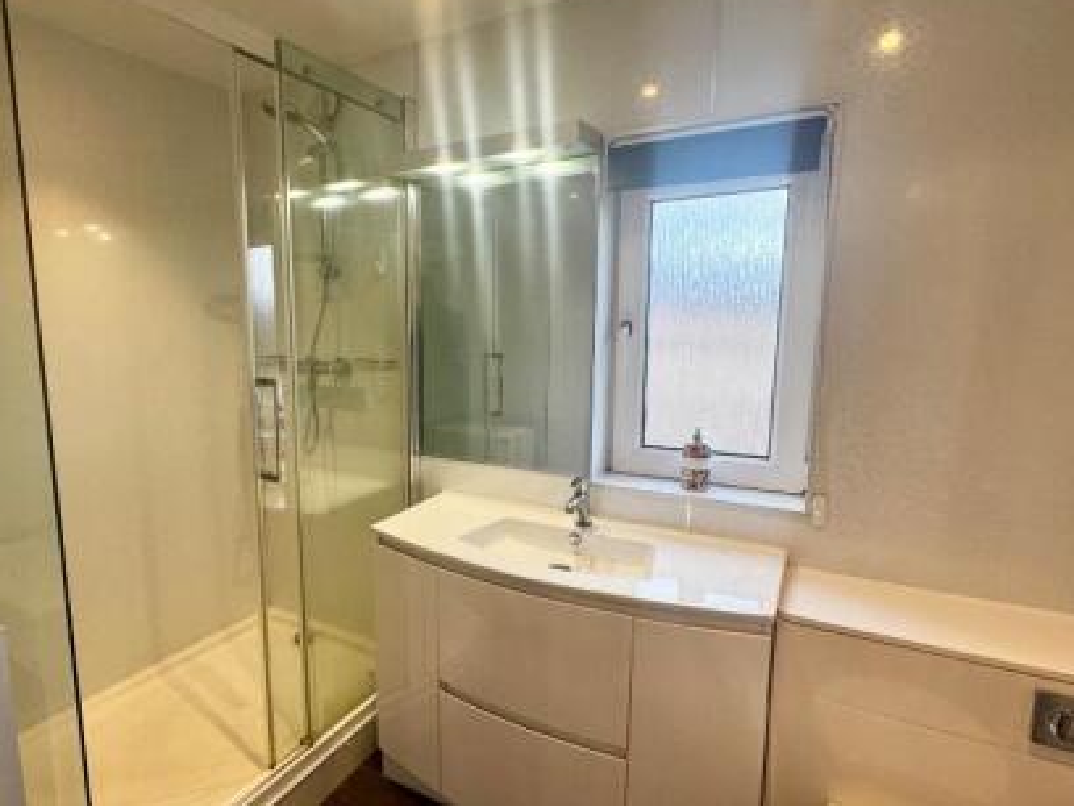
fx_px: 621
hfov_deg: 80.8
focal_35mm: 20
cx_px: 430
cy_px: 415
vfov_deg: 66.0
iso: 250
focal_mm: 2.22
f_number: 2.2
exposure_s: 1/105
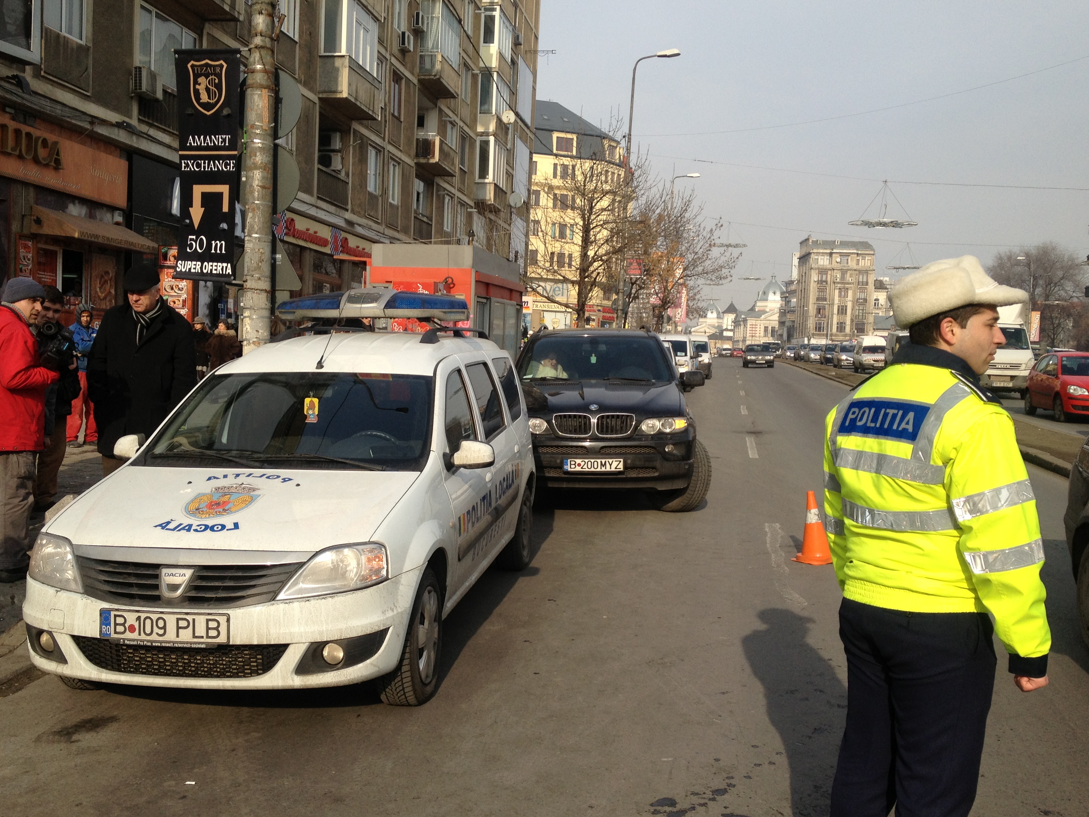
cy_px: 424
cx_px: 515
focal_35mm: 39
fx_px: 1227
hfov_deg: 47.8
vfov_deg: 36.8
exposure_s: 1/1905
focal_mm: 4.28
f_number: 2.4
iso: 50
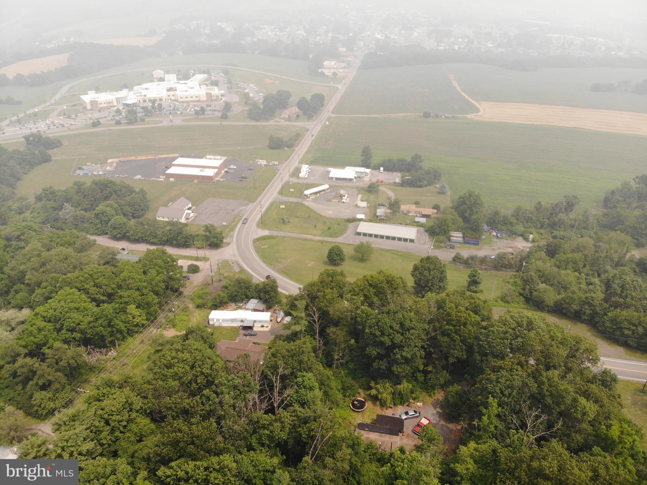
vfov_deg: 56.8
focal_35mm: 24
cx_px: 324
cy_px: 242
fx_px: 448
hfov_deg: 71.6
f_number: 2.8
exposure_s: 1/724
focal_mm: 4.5
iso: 100
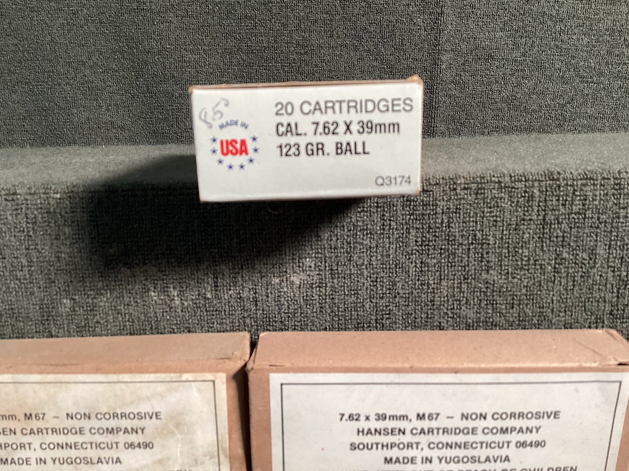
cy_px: 236
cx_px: 308
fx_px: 581
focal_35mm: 32
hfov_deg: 56.8
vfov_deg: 44.1
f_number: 2.4
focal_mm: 3.3
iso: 125
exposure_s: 1/60
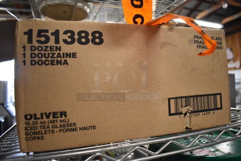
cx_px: 120
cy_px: 80
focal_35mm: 27
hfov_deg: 67.3
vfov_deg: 48.0
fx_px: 181
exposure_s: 1/125
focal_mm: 18
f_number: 3.5
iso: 2000
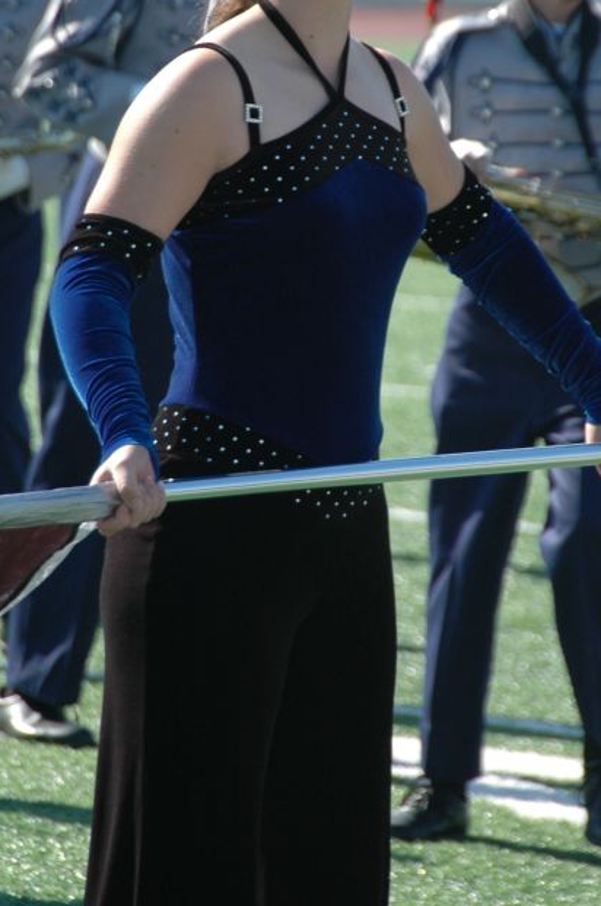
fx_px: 12436
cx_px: 305
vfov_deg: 4.2
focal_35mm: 495
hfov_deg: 2.8
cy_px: 252
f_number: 5.6
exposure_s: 1/320
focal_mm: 200
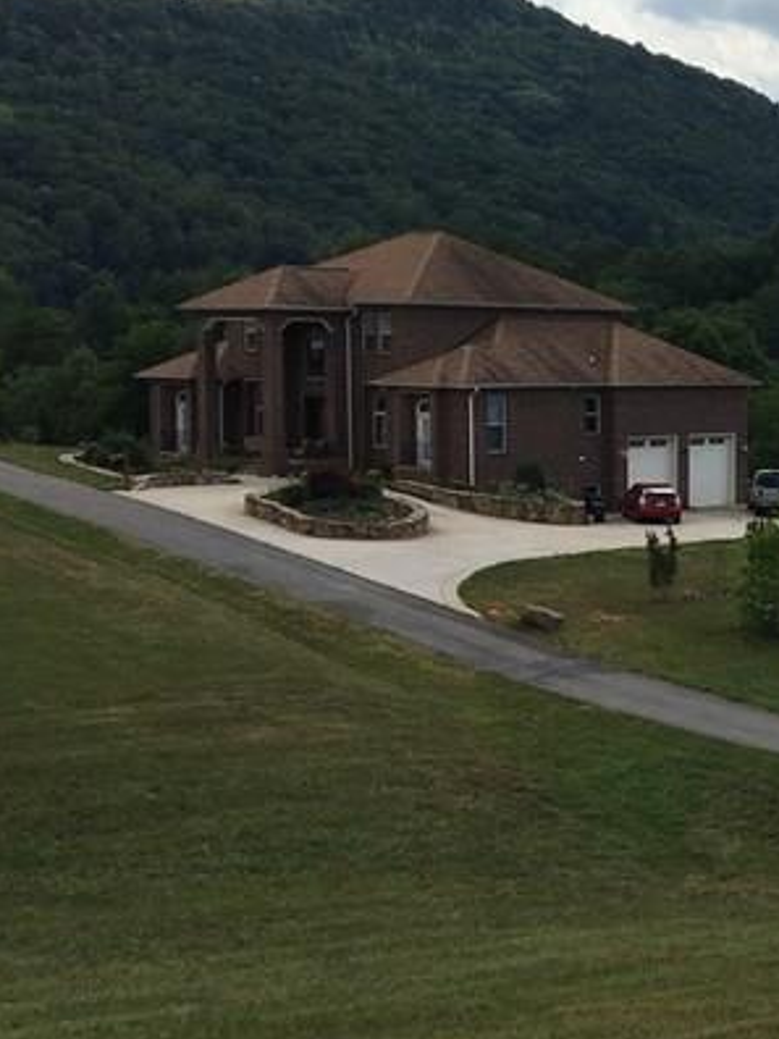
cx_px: 1104
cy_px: 517
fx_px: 2250
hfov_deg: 17.9
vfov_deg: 26.0
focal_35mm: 75
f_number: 2.2
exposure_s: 1/1923
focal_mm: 4.15
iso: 25
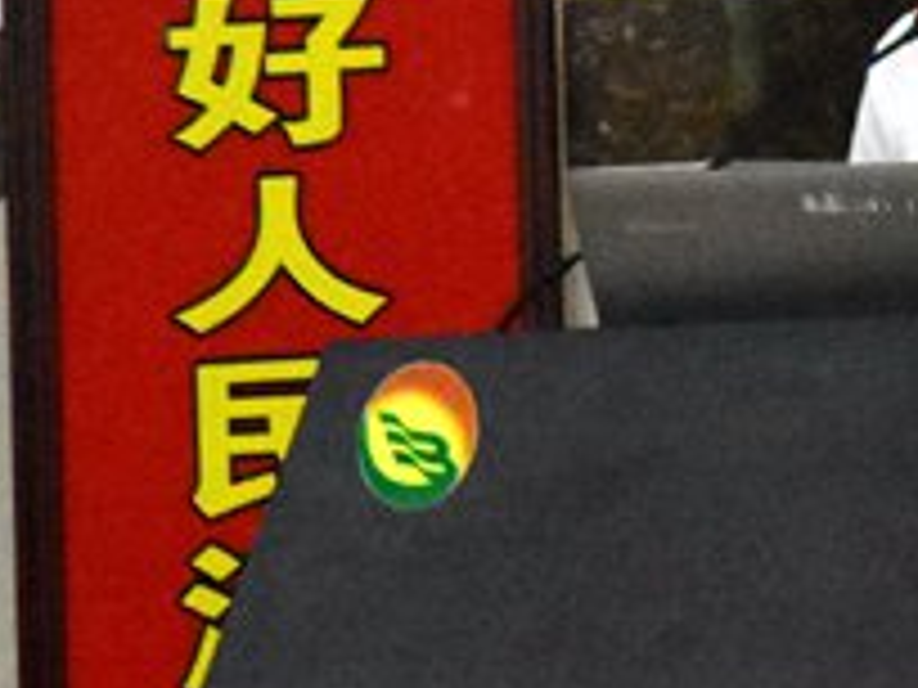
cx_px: 1058
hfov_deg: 4.2
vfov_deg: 3.2
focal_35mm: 467
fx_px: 12397
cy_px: 166
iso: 8000
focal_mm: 105
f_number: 5.6
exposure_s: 1/250
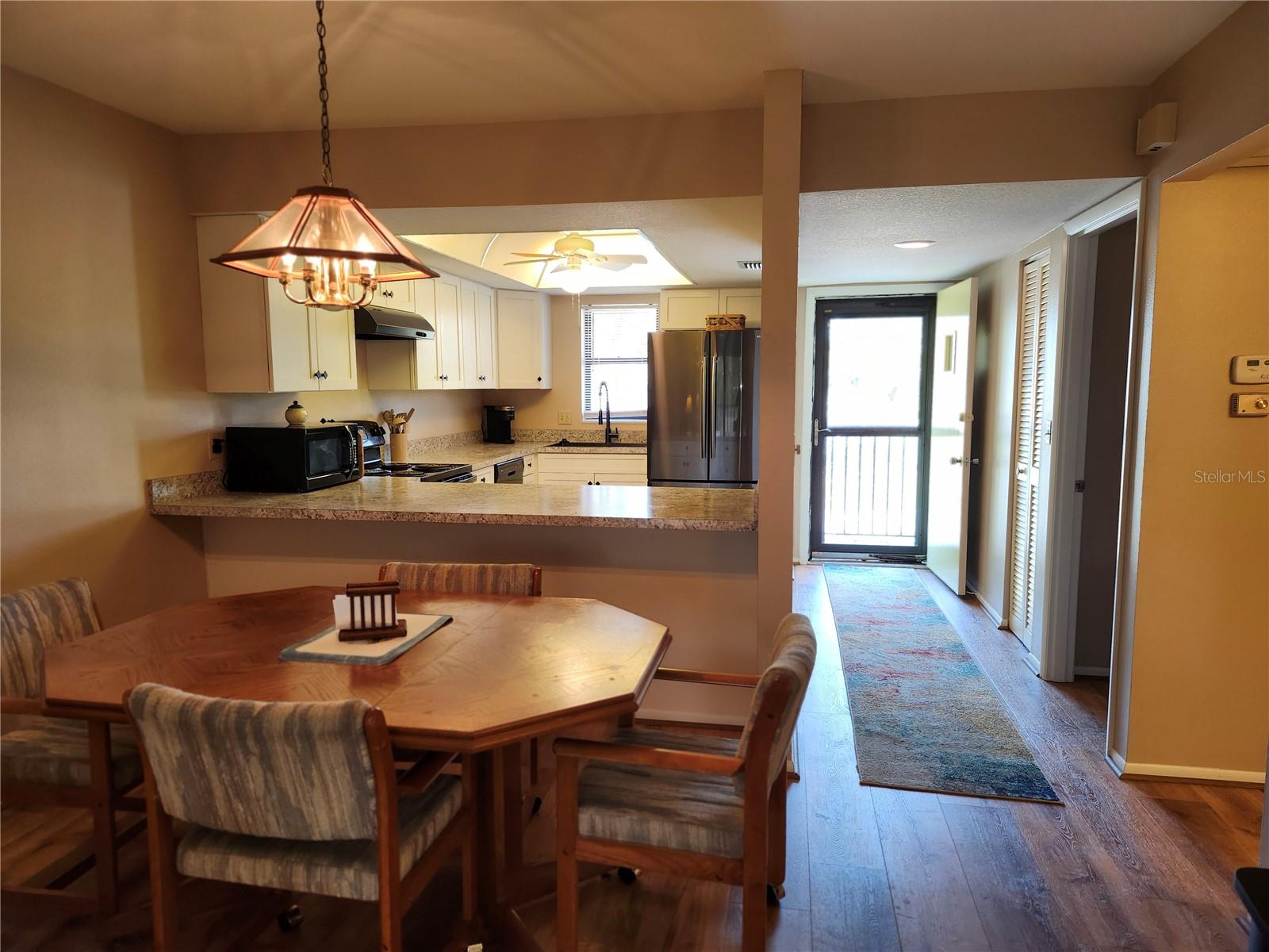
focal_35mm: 23
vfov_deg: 58.9
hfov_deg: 73.9
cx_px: 634
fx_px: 843
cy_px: 476
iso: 160
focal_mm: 5.54
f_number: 1.8
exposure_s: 1/120
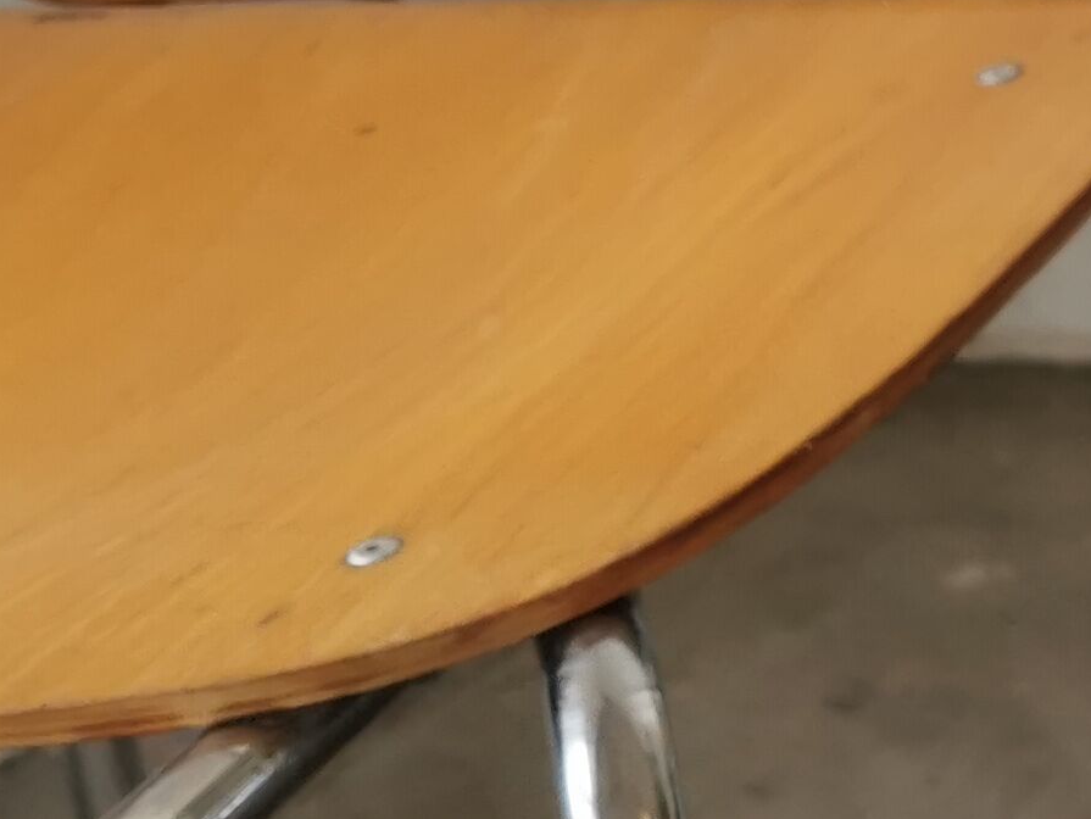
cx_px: 2178
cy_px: -112
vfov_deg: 13.2
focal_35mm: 110
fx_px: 3468
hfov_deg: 14.7
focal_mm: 5.56
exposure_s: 1/107
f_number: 1.6
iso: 50
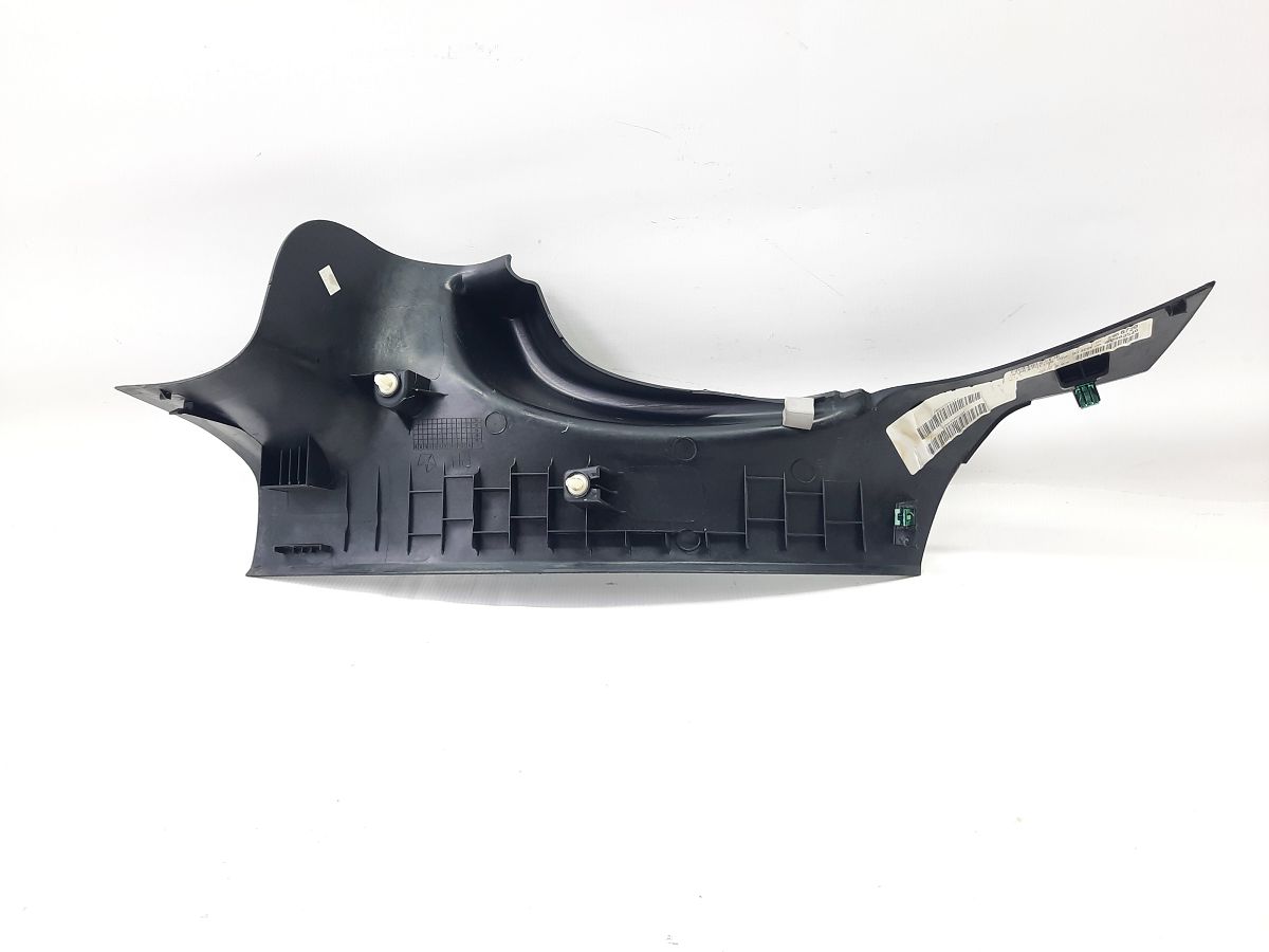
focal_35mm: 25
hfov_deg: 69.4
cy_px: 476
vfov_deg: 54.9
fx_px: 916
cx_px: 634
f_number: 2
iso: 100
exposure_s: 1/50
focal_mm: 4.6
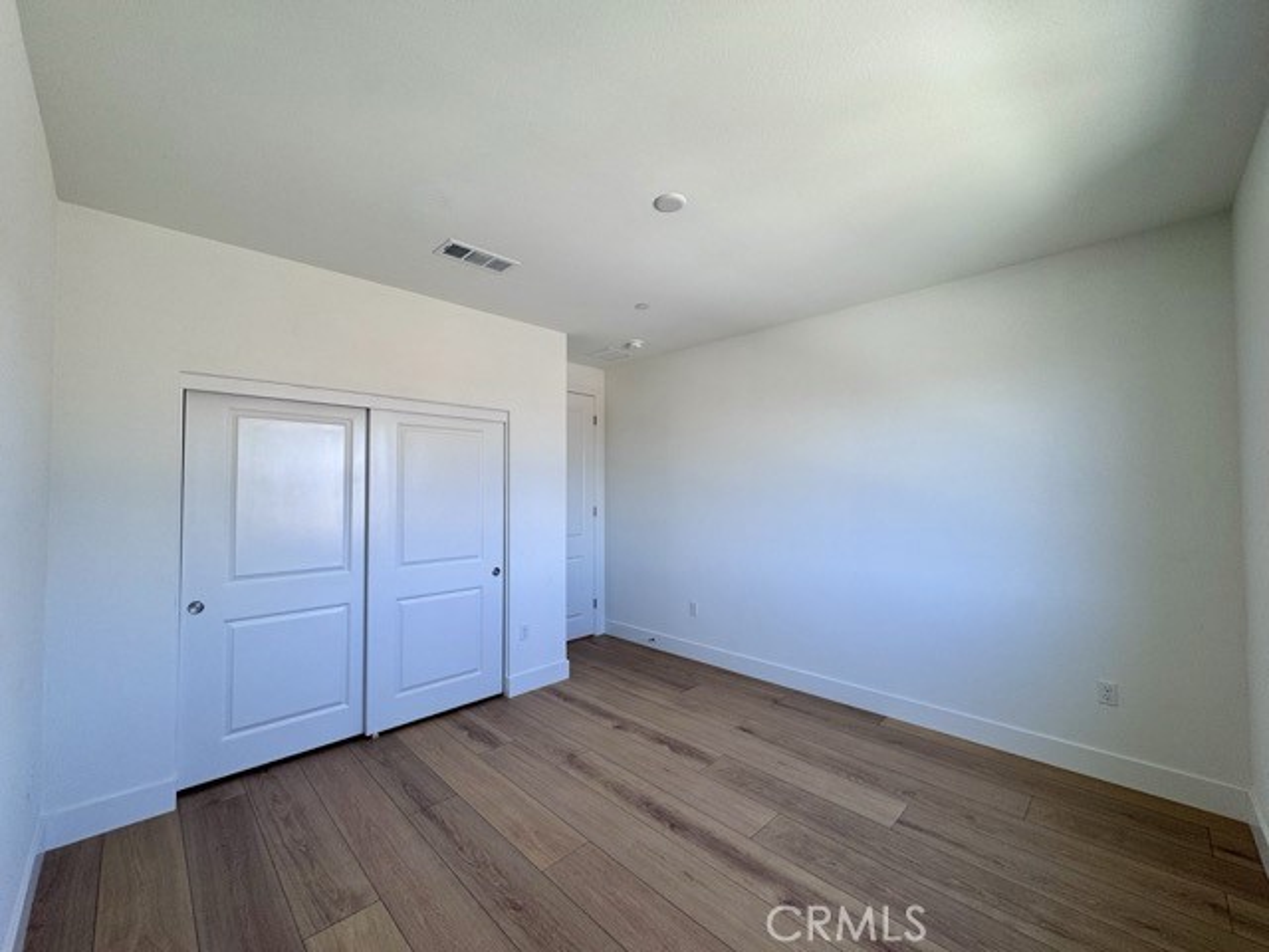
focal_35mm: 14
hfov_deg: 102.1
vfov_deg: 85.7
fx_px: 513
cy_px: 476
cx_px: 634
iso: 64
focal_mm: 2.22
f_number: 2.2
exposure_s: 1/99
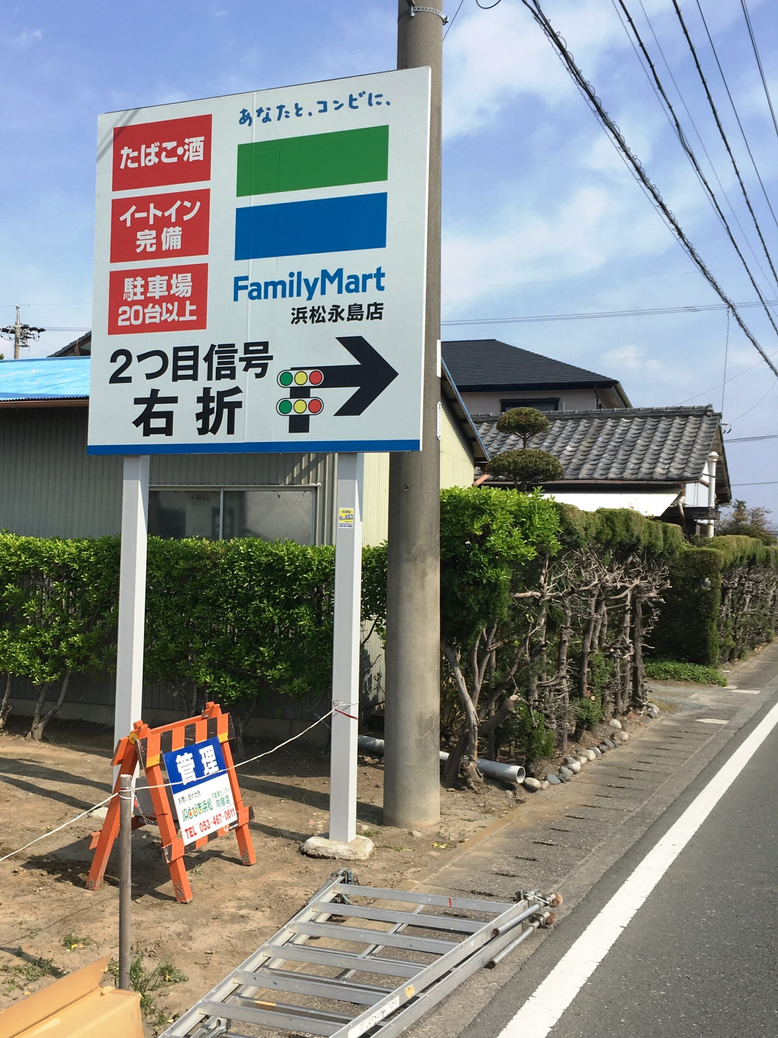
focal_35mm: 29
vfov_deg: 61.7
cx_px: 389
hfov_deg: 48.2
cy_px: 519
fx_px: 869
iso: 25
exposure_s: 1/1637
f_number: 2.2
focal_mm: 4.15
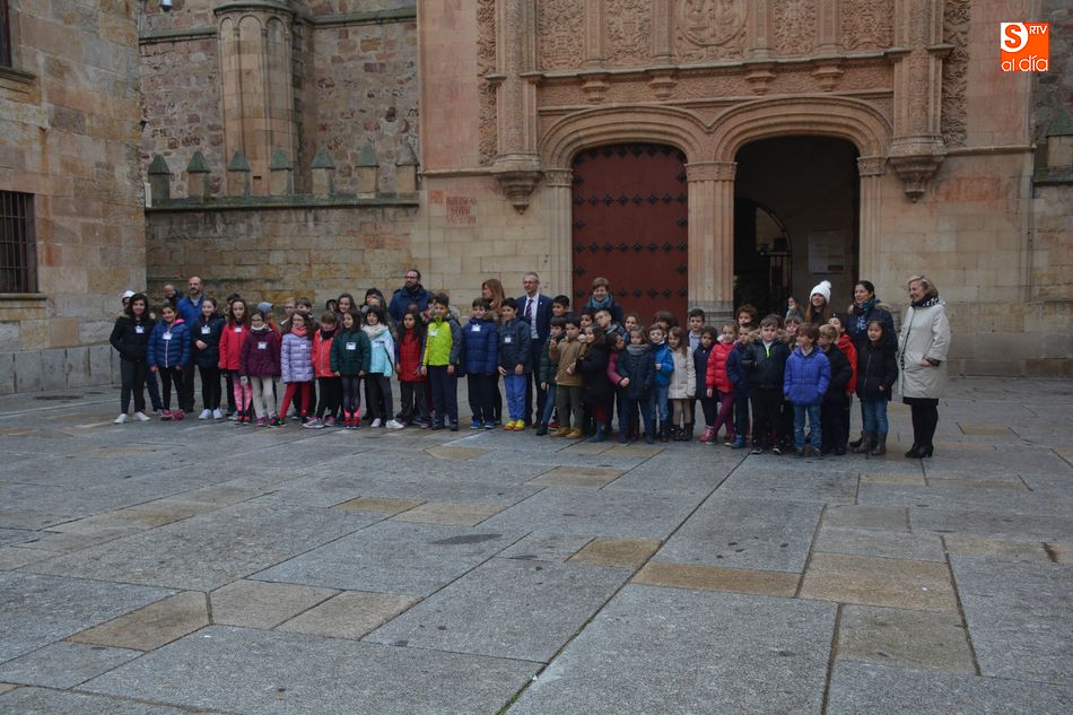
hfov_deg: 55.1
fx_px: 1028
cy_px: 358
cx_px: 536
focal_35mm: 34
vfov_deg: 38.3
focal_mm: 23
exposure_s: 1/200
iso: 200
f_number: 7.1
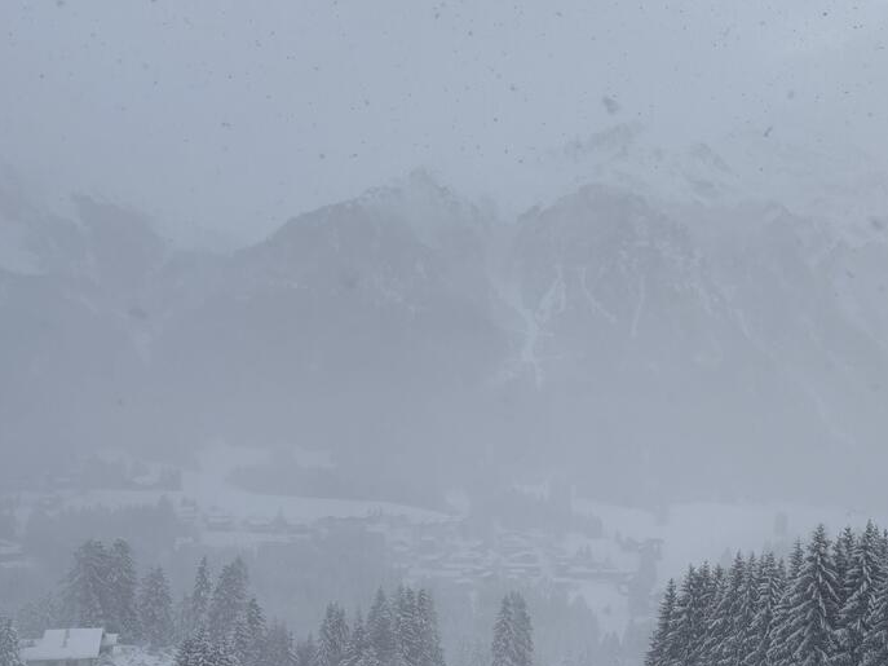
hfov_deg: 46.5
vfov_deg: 36.5
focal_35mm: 39
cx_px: 642
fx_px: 1000
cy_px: 436
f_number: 1.6
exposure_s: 1/4255
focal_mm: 5.96
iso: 50
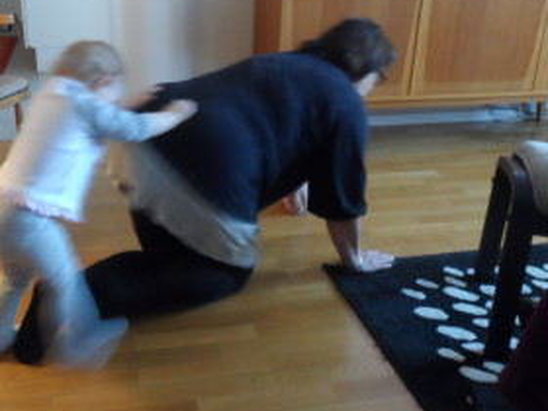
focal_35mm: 40
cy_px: 170
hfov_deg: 46.5
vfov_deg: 35.9
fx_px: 633
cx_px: 219
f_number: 3.1
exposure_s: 1/8
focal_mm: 4.9
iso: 400
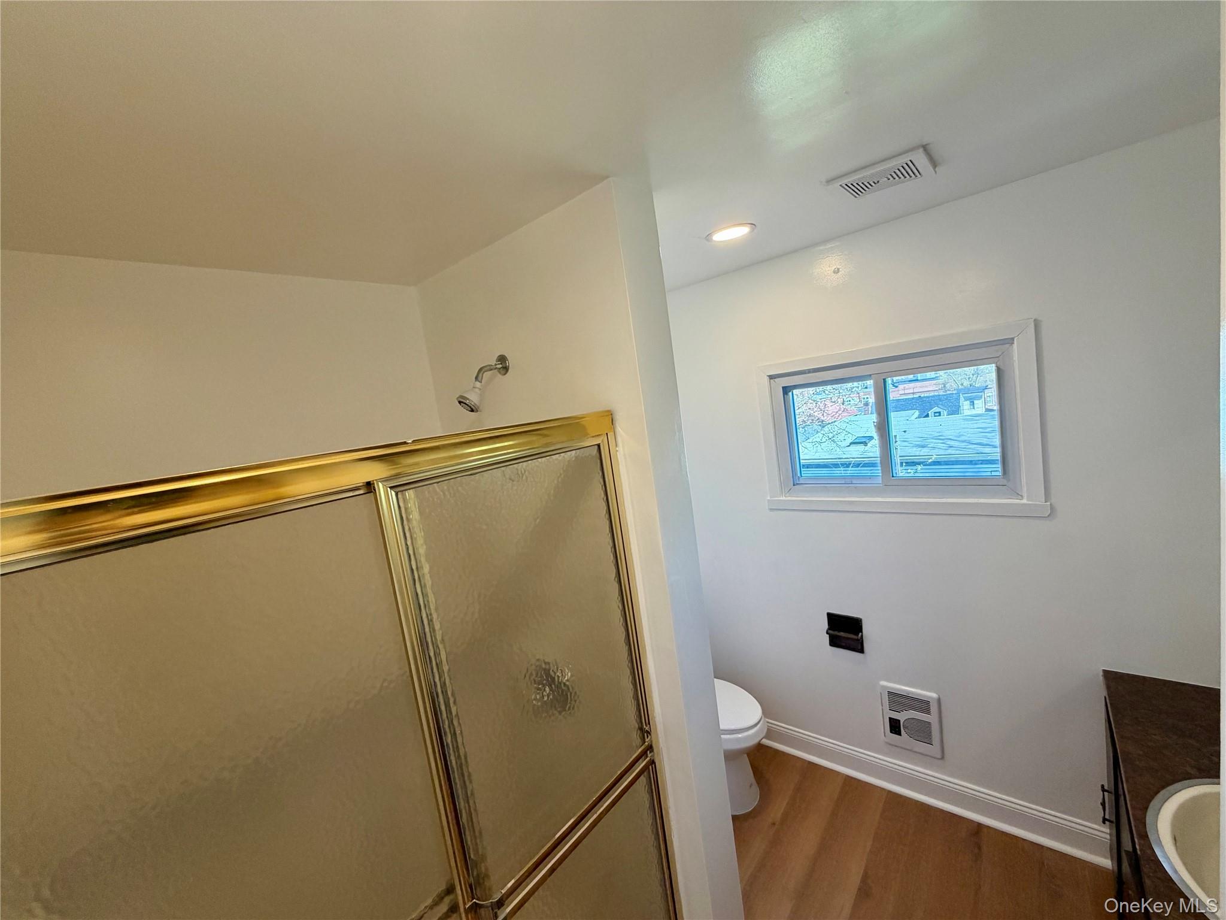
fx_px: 496
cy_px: 460
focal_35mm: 14
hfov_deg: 102.1
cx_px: 613
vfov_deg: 85.7
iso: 160
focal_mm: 2.22
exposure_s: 1/120
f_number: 2.2
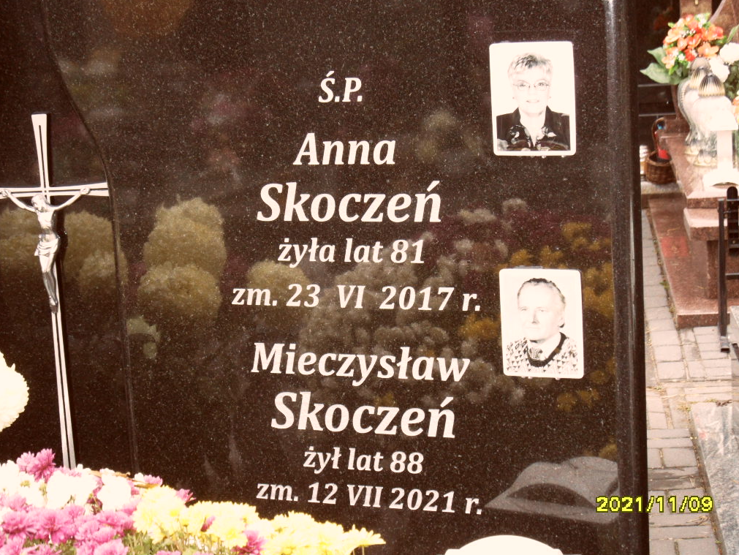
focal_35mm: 81
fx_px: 1730
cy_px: 277
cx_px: 371
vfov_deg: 18.2
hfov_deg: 24.1
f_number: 4.2
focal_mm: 13.2
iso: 200
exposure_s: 1/45
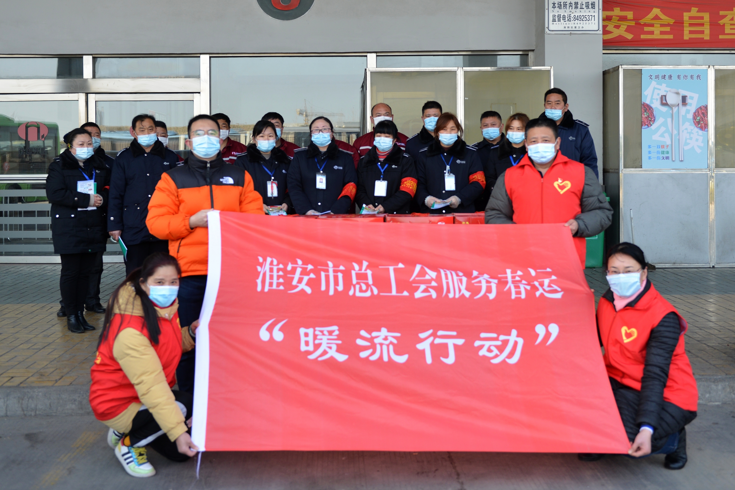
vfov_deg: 41.1
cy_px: 245
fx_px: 653
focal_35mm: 32
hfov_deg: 58.7
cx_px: 368
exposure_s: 1/640
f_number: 3.2
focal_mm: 32
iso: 400
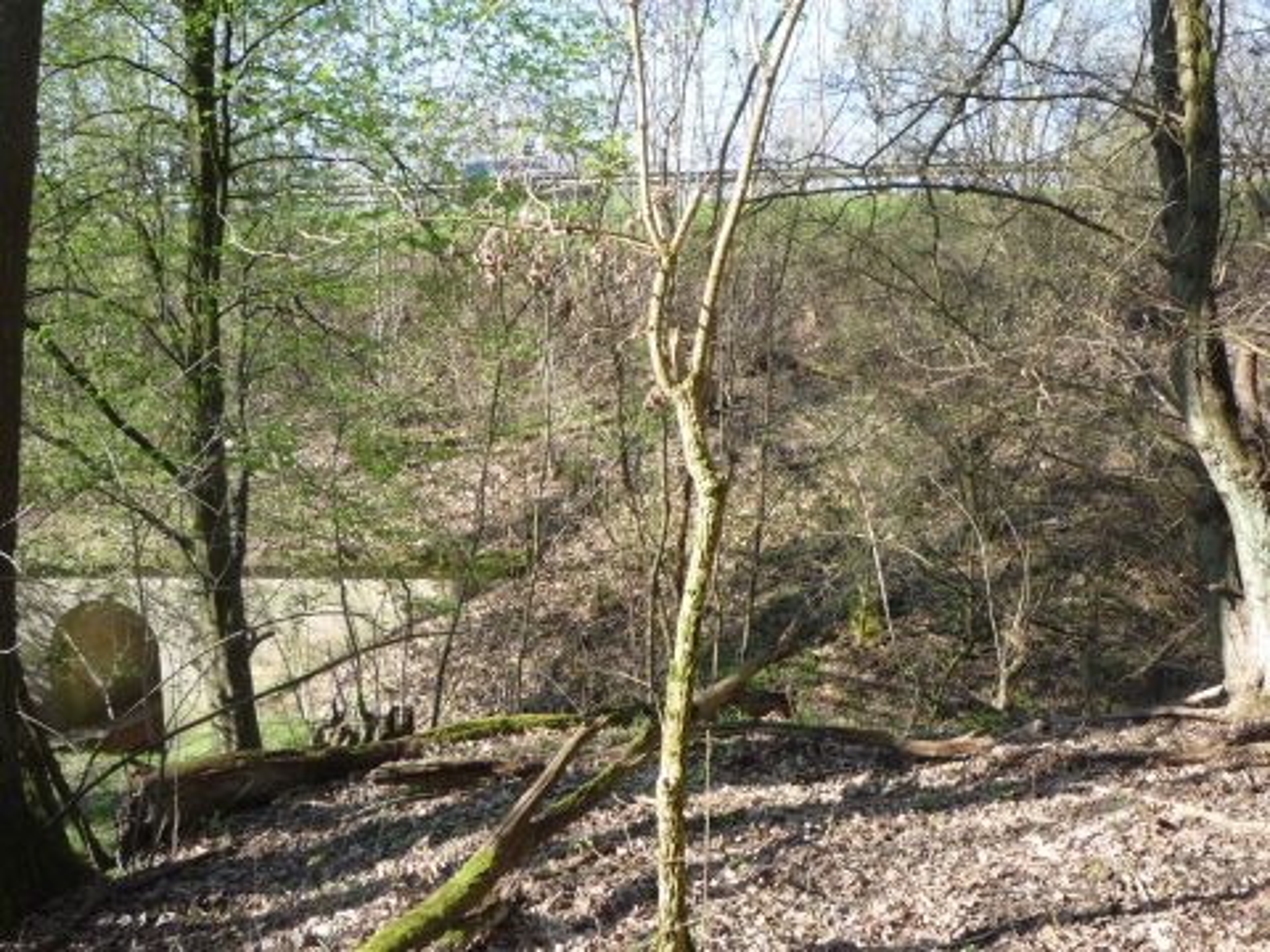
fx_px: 1174
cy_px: 476
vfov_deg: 44.2
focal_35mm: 32
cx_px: 635
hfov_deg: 56.8
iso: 100
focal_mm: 5.2
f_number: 4
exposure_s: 1/100
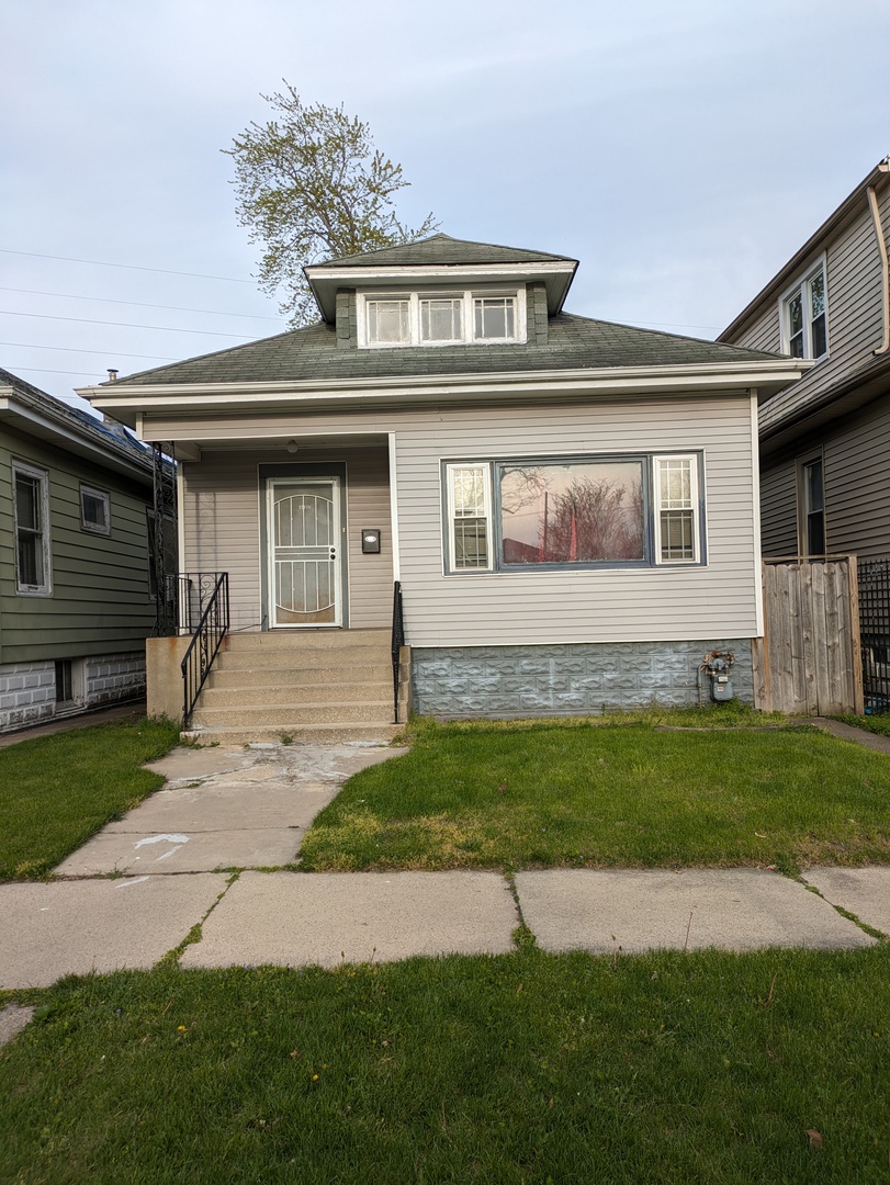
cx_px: 445
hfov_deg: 54.9
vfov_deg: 69.4
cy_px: 592
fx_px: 856
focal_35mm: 25
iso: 45
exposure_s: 1/640
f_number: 1.89
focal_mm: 5.43
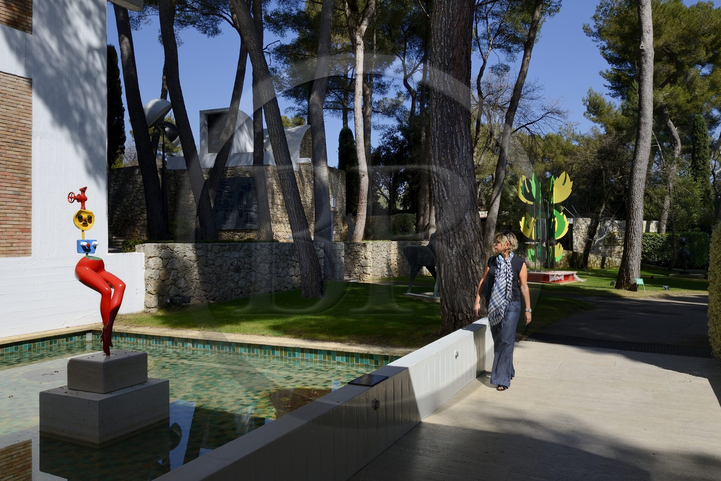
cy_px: 240
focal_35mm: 28
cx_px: 360
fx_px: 561
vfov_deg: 46.4
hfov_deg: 65.5
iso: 200
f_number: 14
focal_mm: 28
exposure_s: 1/160
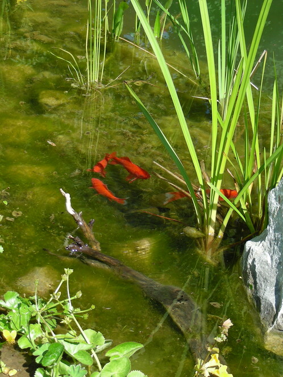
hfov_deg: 18.7
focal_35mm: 79
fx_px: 861
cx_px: 142
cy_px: 188
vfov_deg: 24.7
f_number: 4
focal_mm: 13.2
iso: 50
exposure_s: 1/228
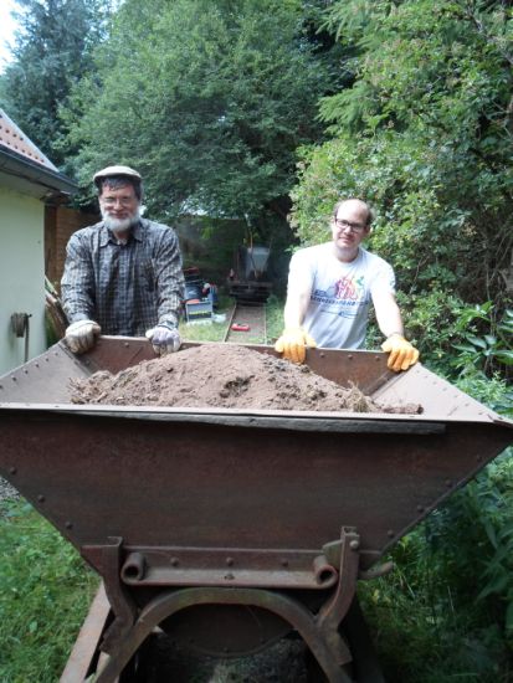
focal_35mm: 30
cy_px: 342
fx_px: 592
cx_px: 256
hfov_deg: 46.8
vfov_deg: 59.9
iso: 80
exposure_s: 1/90
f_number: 2.7
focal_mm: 5.5
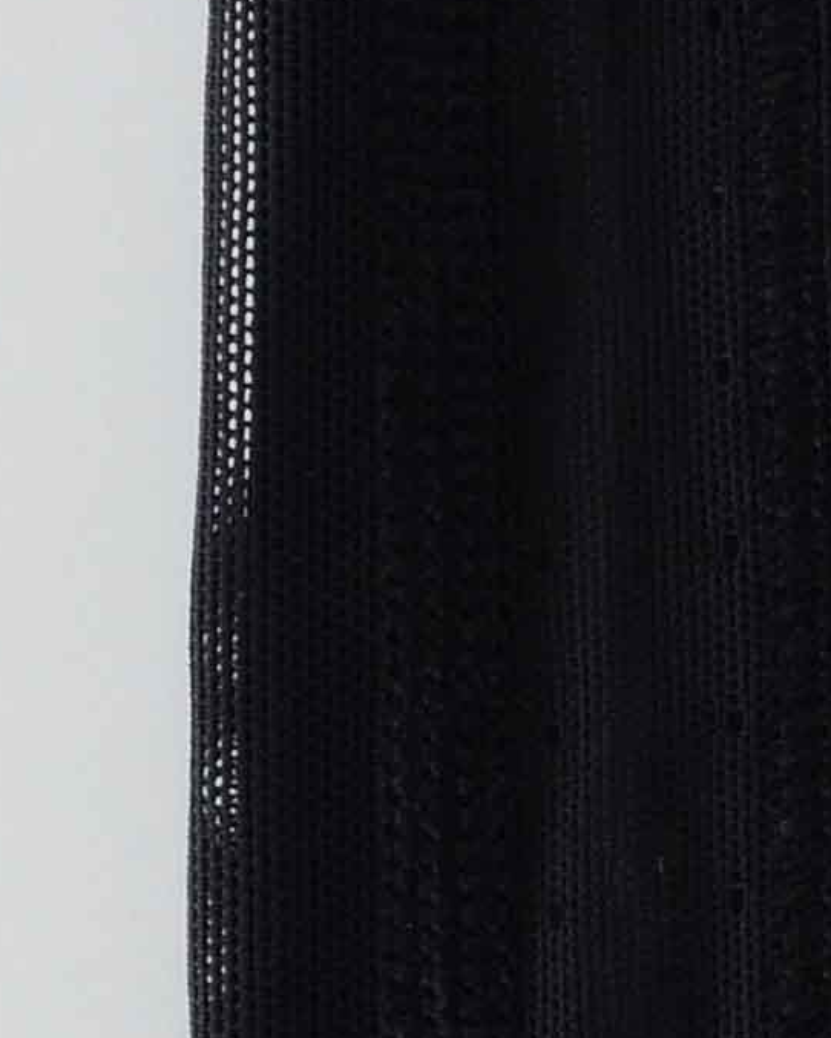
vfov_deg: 3.4
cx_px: 1375
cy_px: -710
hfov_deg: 2.7
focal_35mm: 562
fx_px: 17282
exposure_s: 1/100
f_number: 16
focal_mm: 55
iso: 400
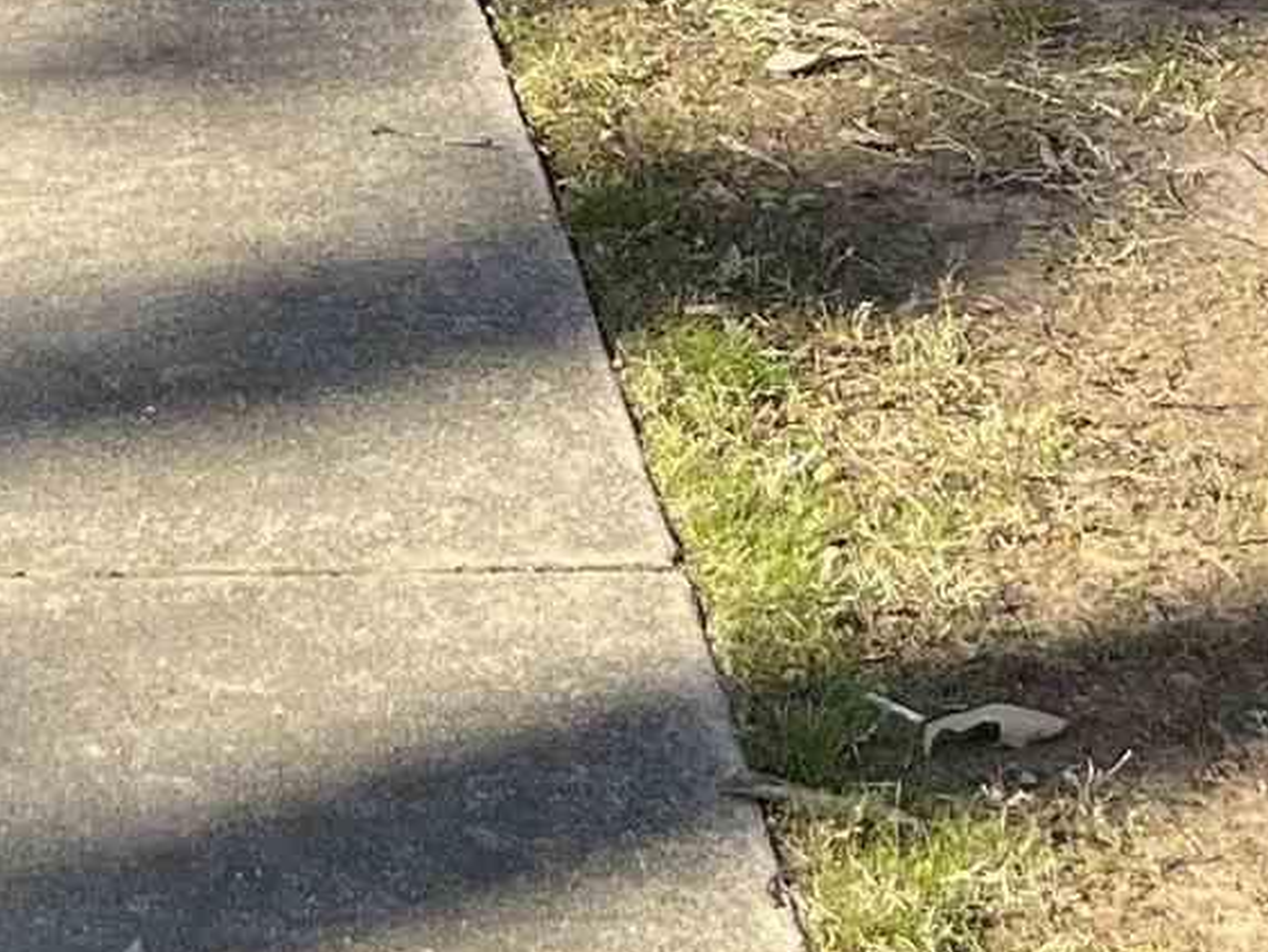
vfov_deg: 9.1
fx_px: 5204
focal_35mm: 142
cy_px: -1581
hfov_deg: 13.7
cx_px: -43
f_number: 1.6
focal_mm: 5.1
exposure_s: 1/714
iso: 50
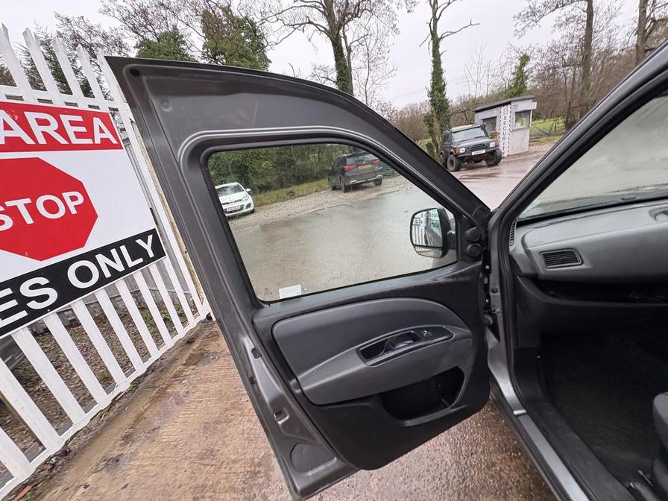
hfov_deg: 102.1
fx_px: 270
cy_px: 250
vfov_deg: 85.7
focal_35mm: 14
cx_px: 334
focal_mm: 2.22
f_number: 2.2
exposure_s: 1/79
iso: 250
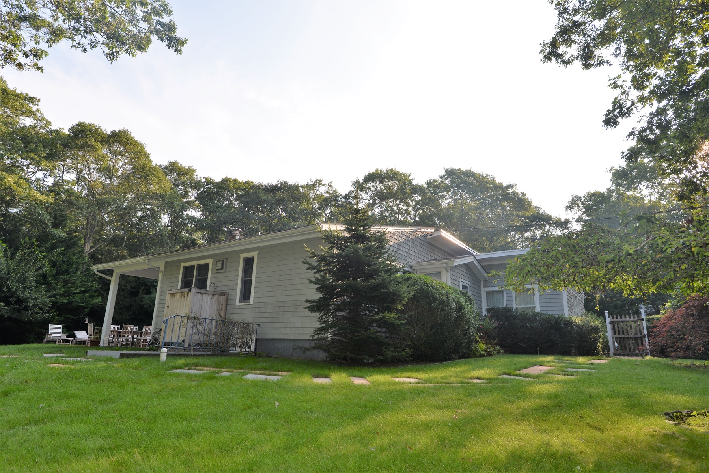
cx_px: 354
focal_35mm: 20
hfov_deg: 84.0
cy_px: 236
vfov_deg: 62.0
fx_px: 394
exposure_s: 1/200
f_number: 6.3
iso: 100
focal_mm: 20
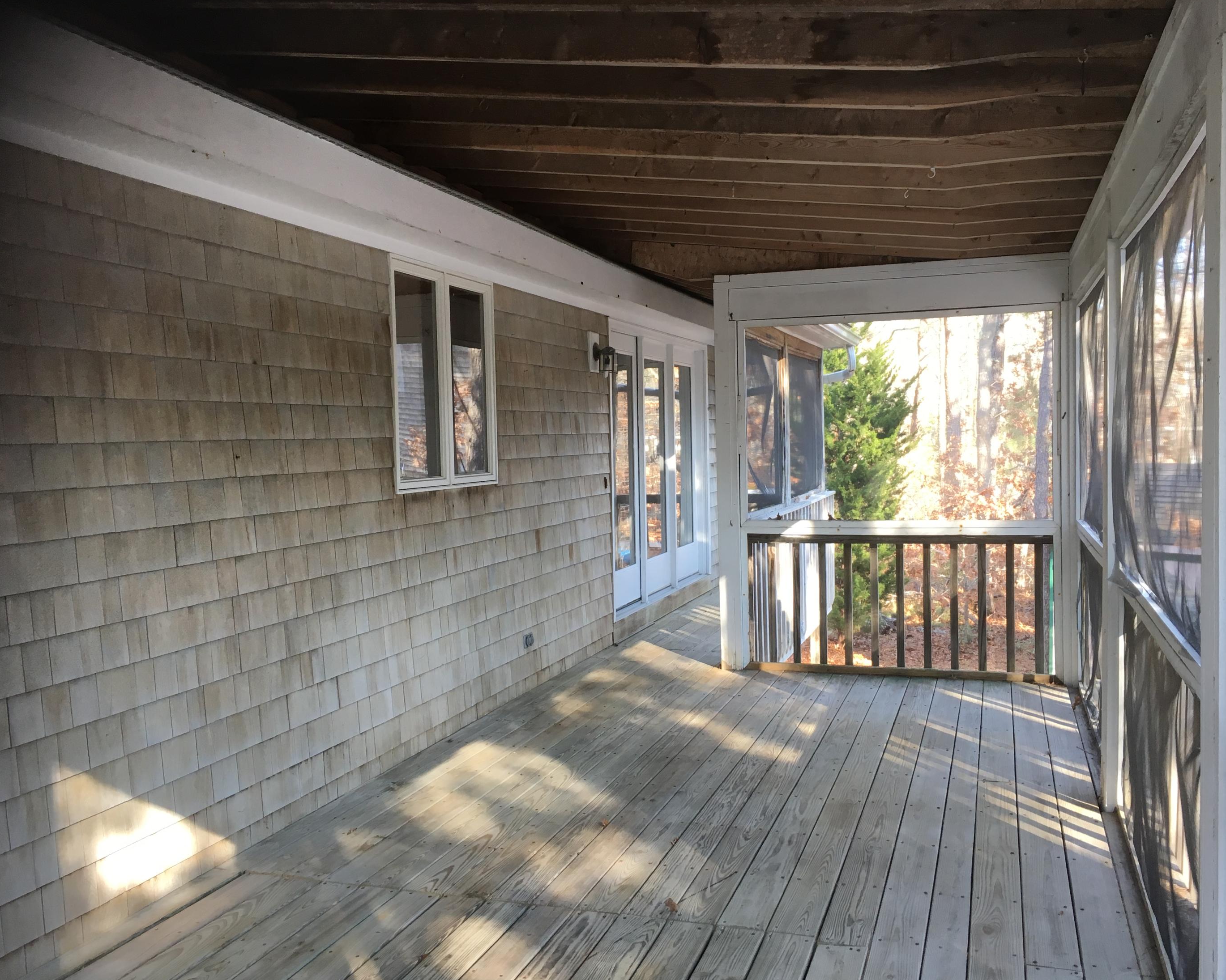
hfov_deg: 57.2
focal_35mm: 31
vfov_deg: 47.1
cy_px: 491
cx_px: 641
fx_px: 1125
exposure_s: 1/40
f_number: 2.2
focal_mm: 4.15
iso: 25
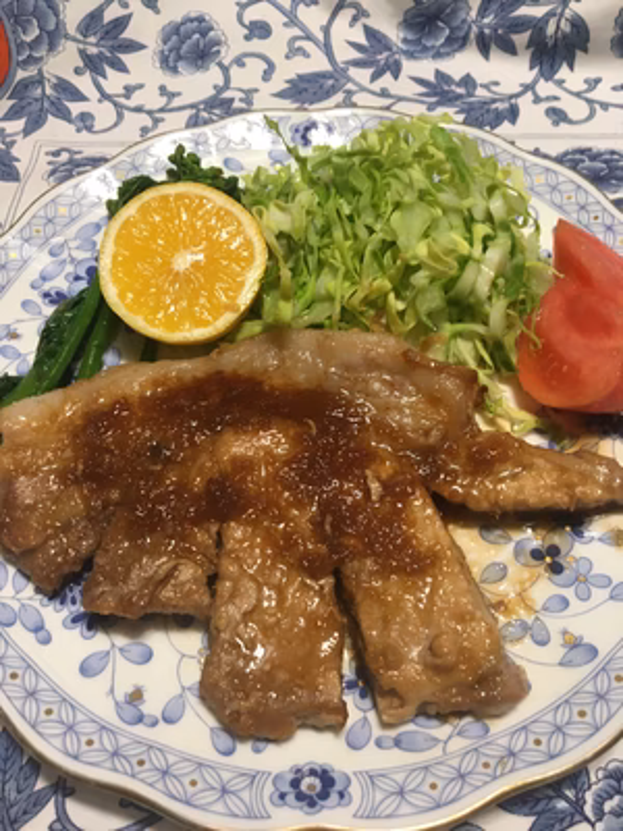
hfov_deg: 48.2
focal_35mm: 29
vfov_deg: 61.7
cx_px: 312
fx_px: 696
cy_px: 416
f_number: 2.2
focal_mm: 4.15
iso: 80
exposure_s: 1/30
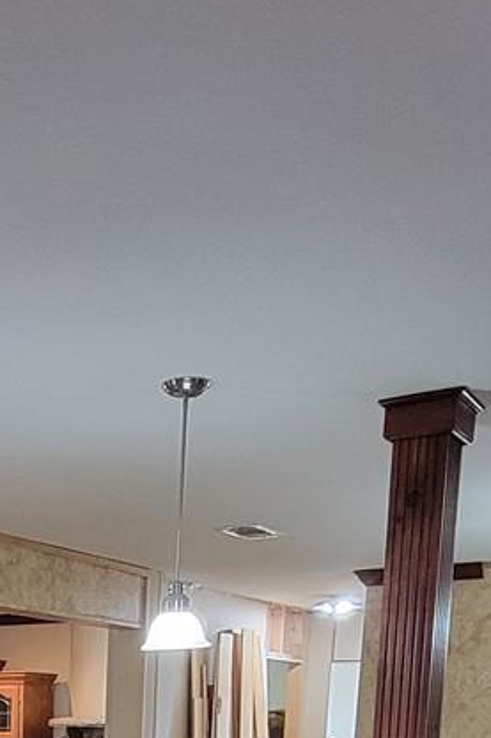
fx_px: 1065
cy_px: 928
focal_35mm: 52
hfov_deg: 24.0
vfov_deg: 30.9
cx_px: -74
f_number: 2.2
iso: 320
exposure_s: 1/30
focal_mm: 2.2
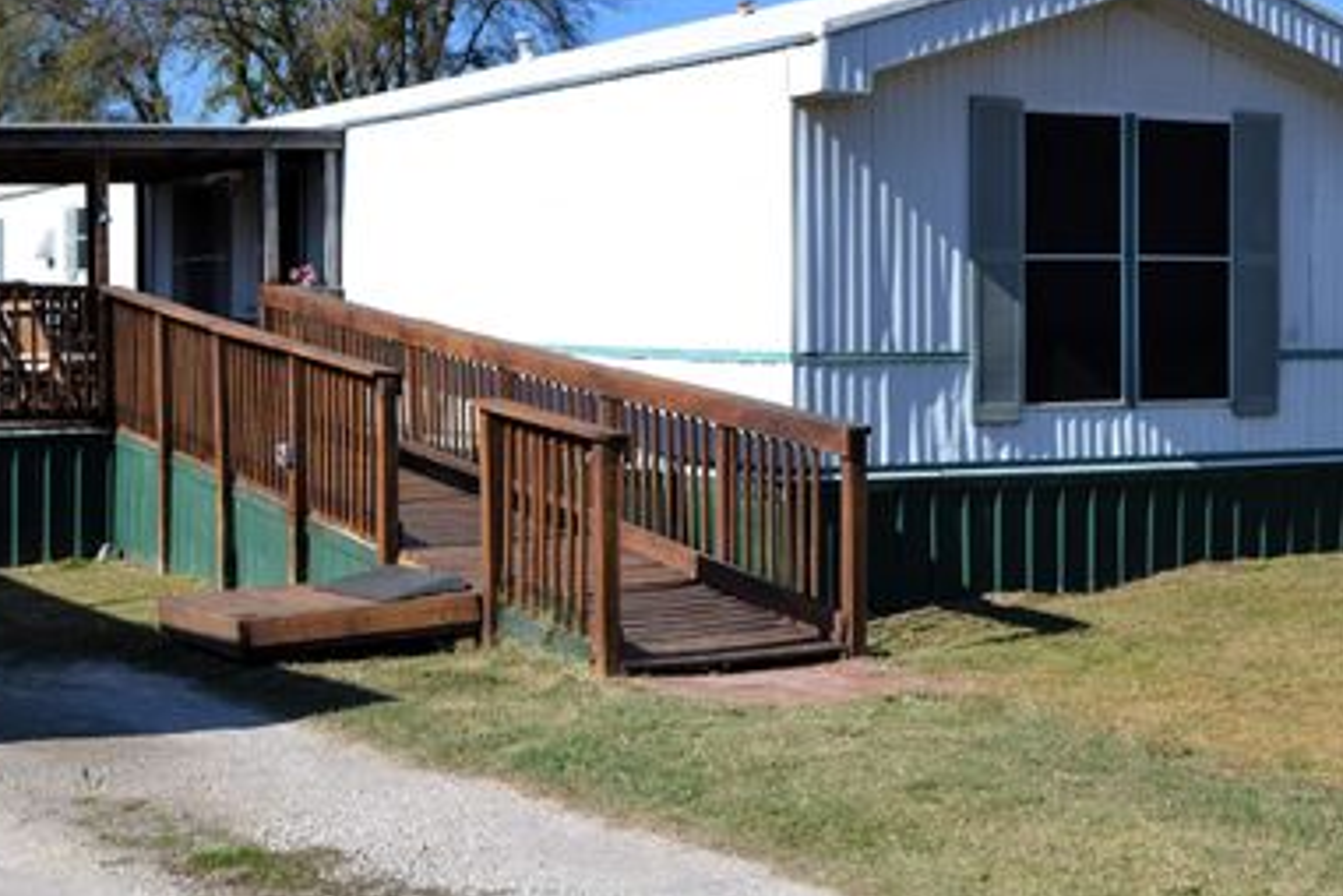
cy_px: 362
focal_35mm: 59
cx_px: 603
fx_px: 2201
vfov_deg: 23.0
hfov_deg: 33.9
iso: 100
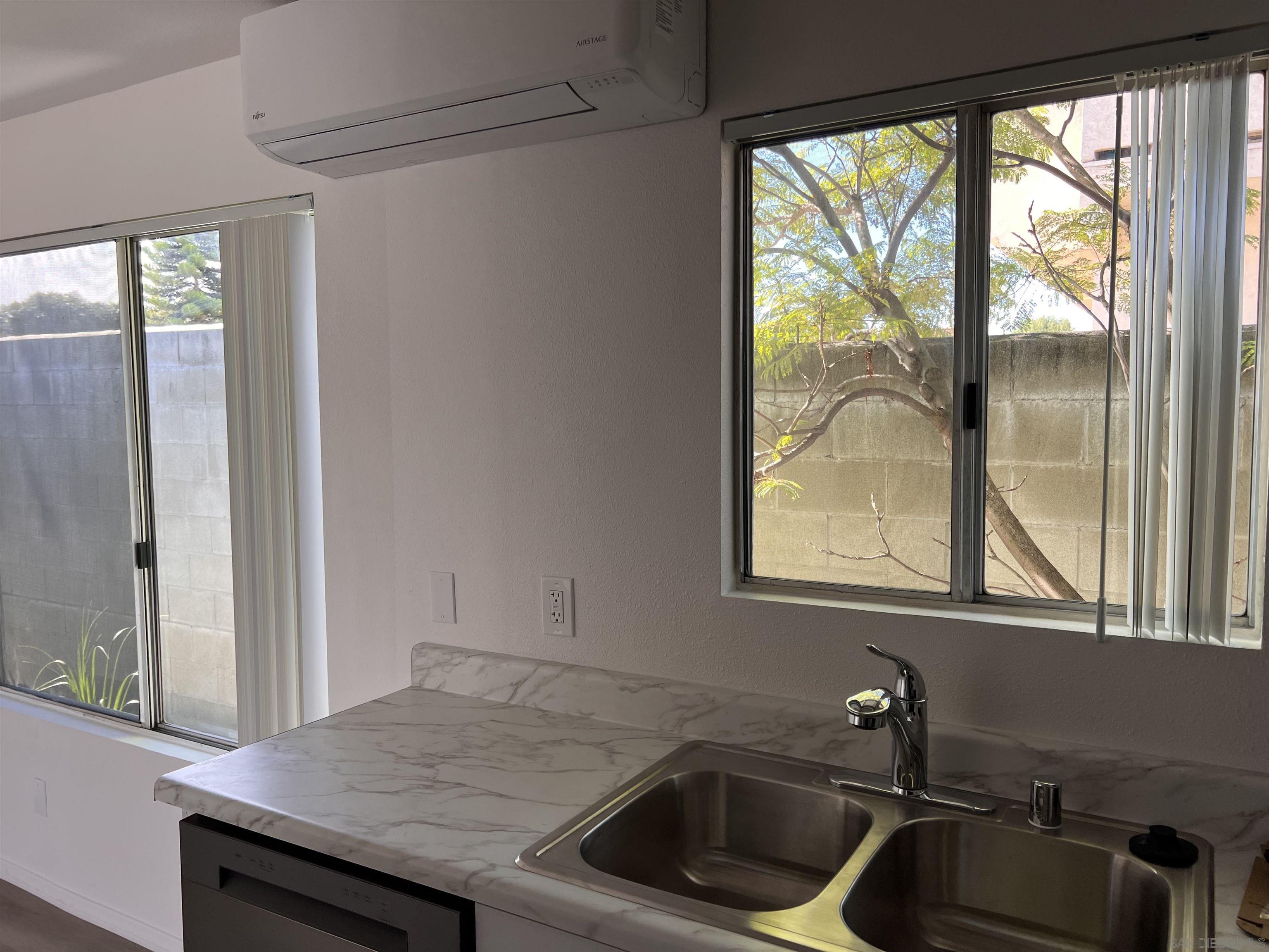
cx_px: 634
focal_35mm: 26
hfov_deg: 67.3
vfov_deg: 53.1
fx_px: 953
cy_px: 476
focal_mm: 5.7
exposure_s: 1/164
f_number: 1.5
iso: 40
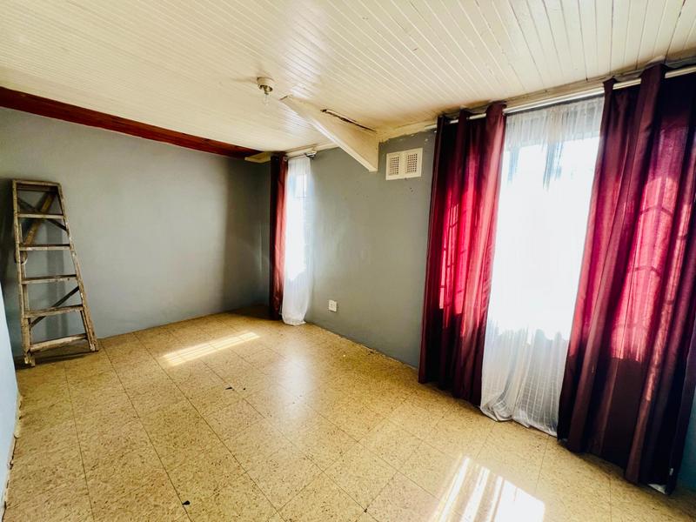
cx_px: 348
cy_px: 261
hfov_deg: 106.2
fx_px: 261
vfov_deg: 89.9
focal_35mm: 13
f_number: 1.8
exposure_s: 1/99
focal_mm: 1.57
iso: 100
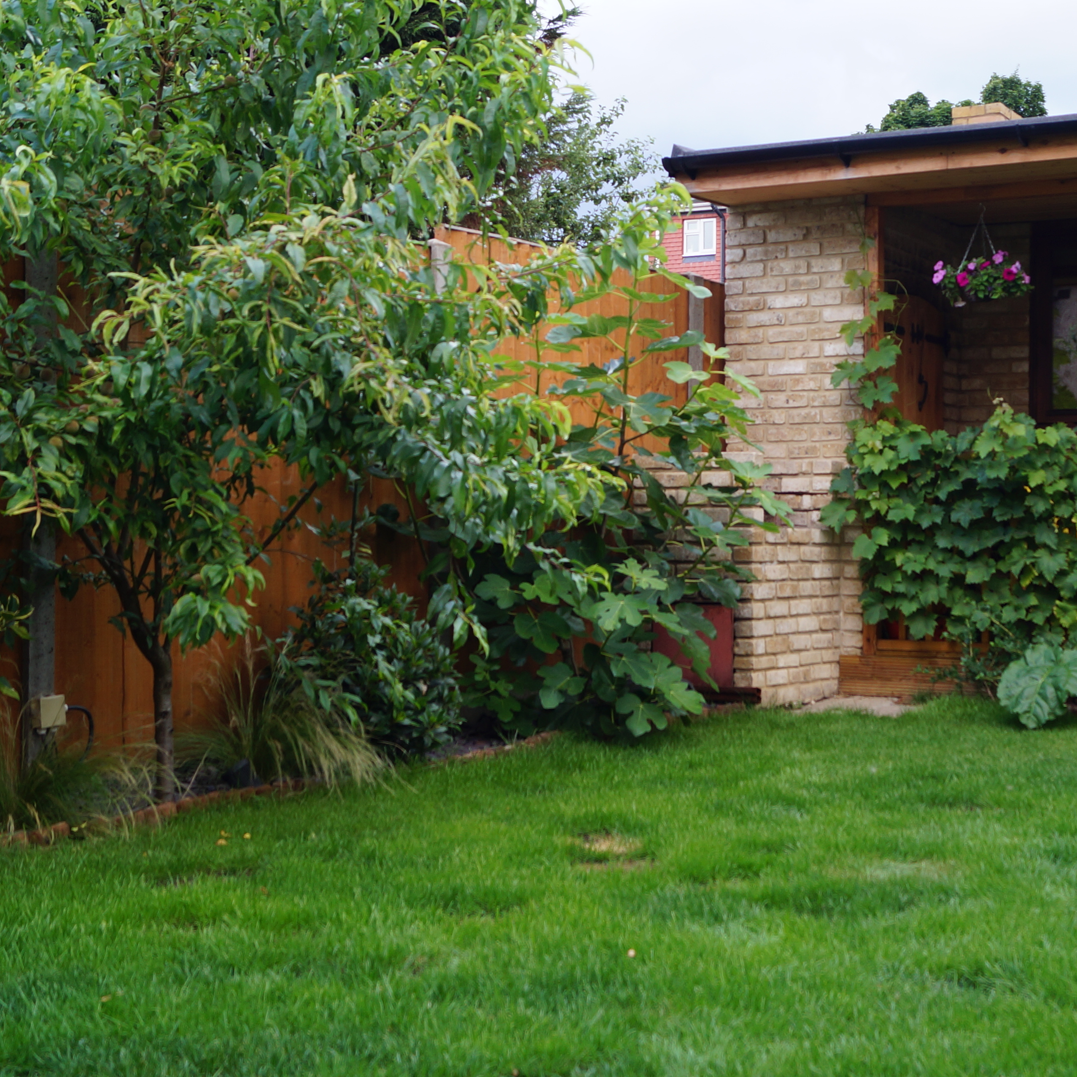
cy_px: 485
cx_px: 726
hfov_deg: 34.3
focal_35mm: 49
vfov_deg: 34.6
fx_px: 1725
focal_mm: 18
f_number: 4
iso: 100
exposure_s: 1/60
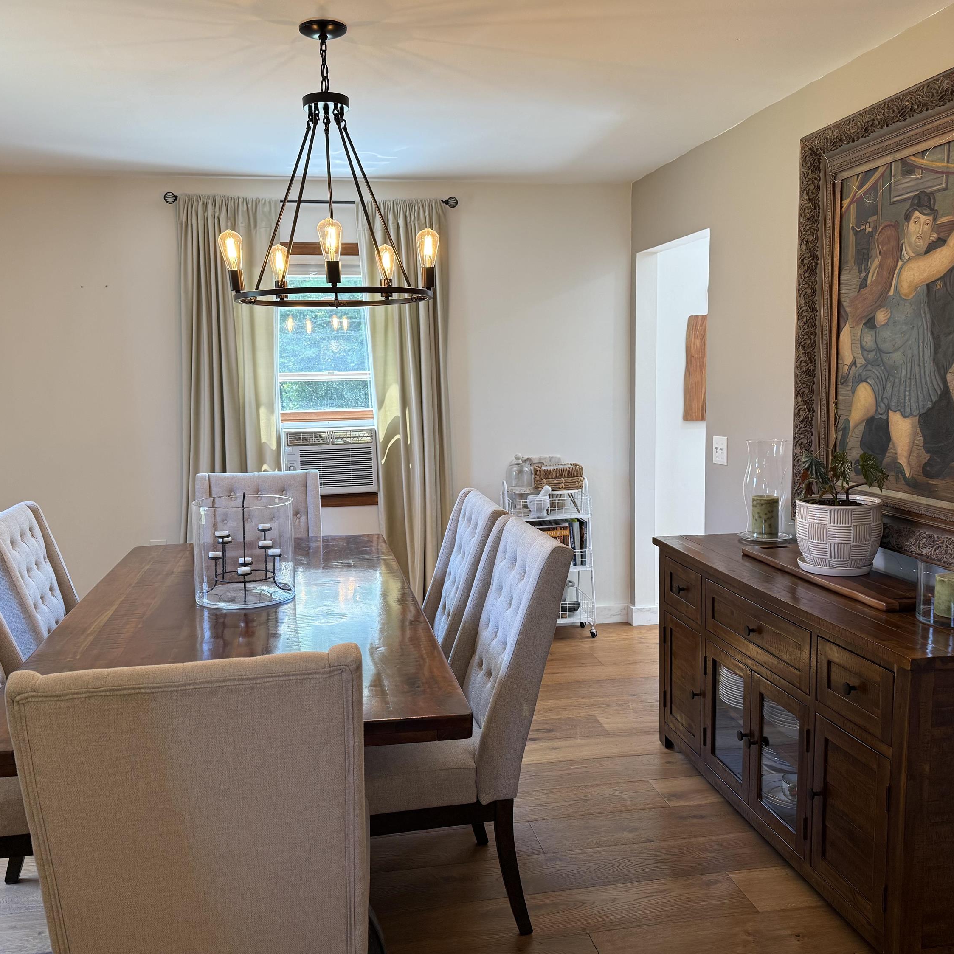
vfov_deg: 55.6
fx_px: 904
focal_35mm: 29
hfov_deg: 55.6
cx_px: 460
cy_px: 476
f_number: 1.78
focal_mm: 6.76
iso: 125
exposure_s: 1/120
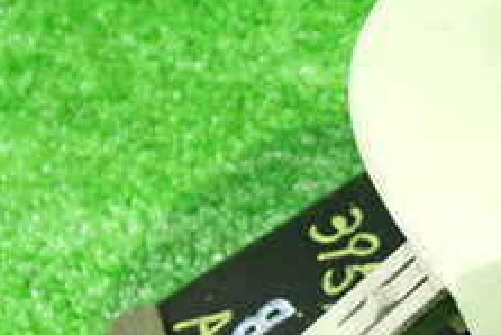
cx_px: 523
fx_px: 1170
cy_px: 339
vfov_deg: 16.0
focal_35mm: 84
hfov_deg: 23.0
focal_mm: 5.4
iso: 800
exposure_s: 1/25
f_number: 2.3
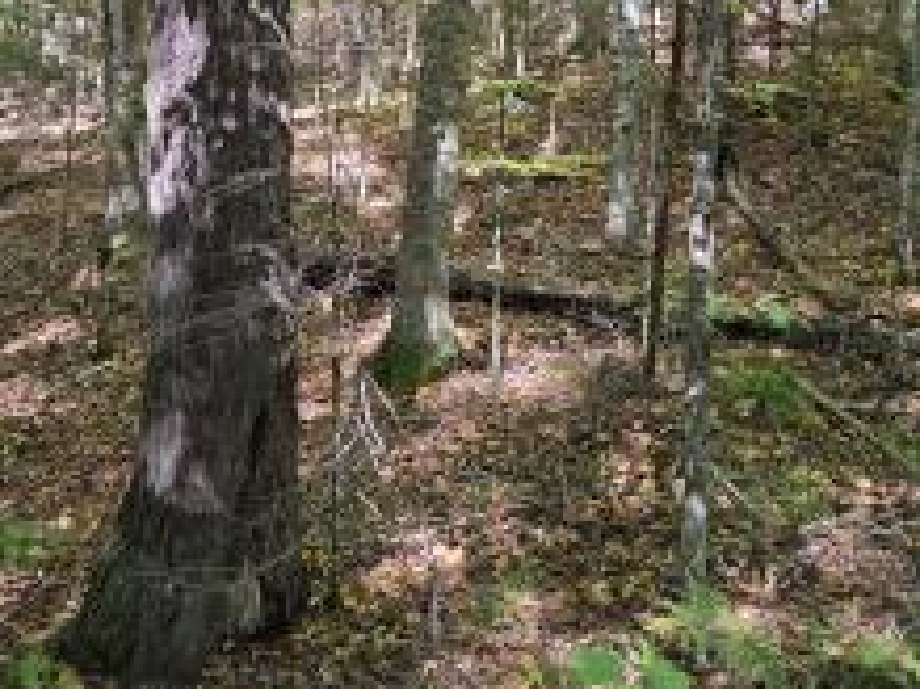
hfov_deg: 44.7
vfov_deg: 33.0
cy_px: 105
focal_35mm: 42
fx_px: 1116
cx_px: 403
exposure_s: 1/180
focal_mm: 5.4
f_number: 1.8
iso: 200
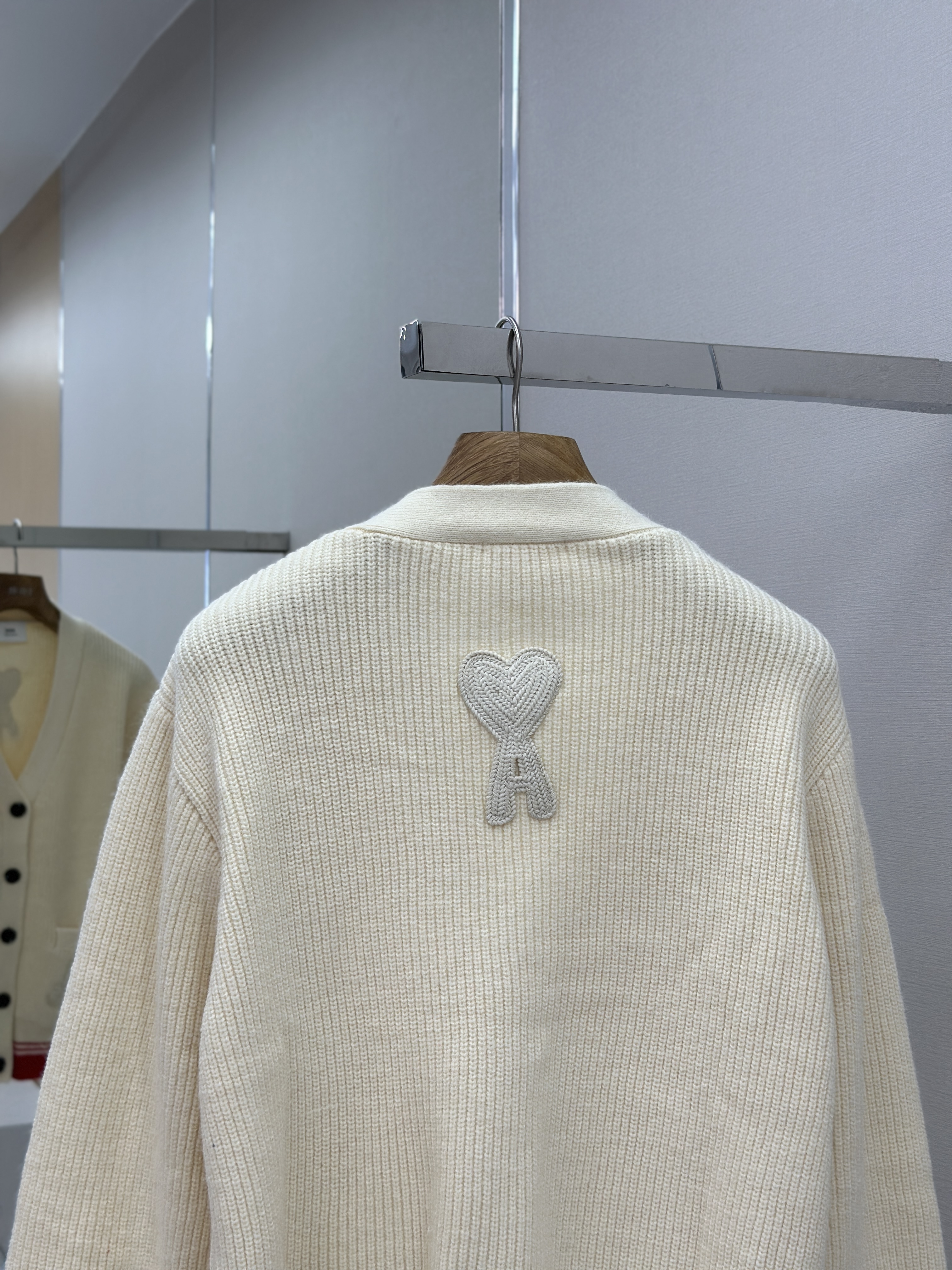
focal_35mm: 48
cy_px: 635
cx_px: 476
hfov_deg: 30.3
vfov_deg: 39.7
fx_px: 1760
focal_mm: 6.86
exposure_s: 1/612
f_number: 1.78
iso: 80
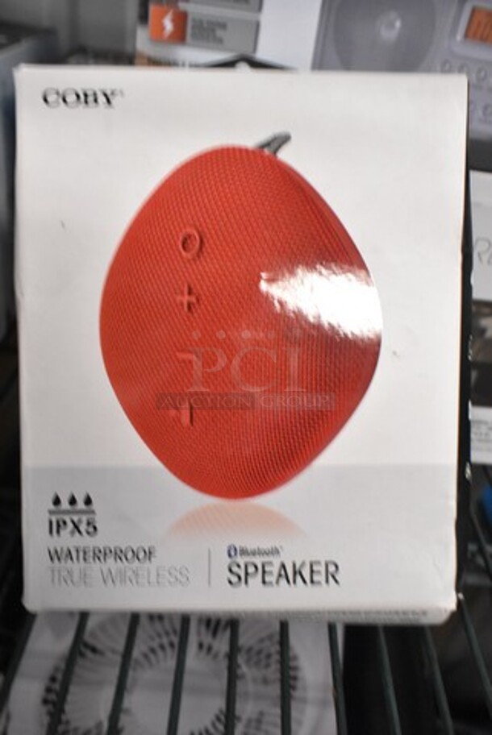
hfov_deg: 43.7
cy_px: 368
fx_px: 614
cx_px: 246
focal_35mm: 30
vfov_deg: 61.9
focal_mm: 20
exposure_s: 1/125
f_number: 5.6
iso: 4500
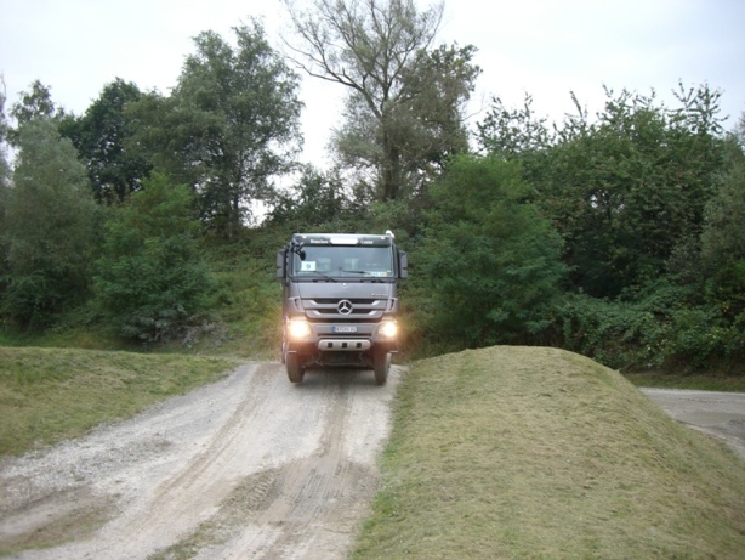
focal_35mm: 38
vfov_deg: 37.7
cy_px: 280
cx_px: 372
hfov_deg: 49.0
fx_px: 818
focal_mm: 6.2
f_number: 2.7
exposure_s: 1/160
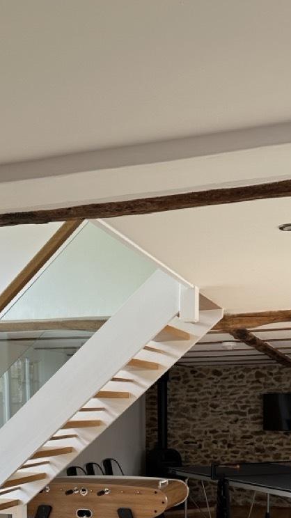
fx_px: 618
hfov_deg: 26.5
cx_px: 145
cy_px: 418
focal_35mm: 45
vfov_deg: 43.3
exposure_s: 1/121
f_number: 1.78
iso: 80
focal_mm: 6.86
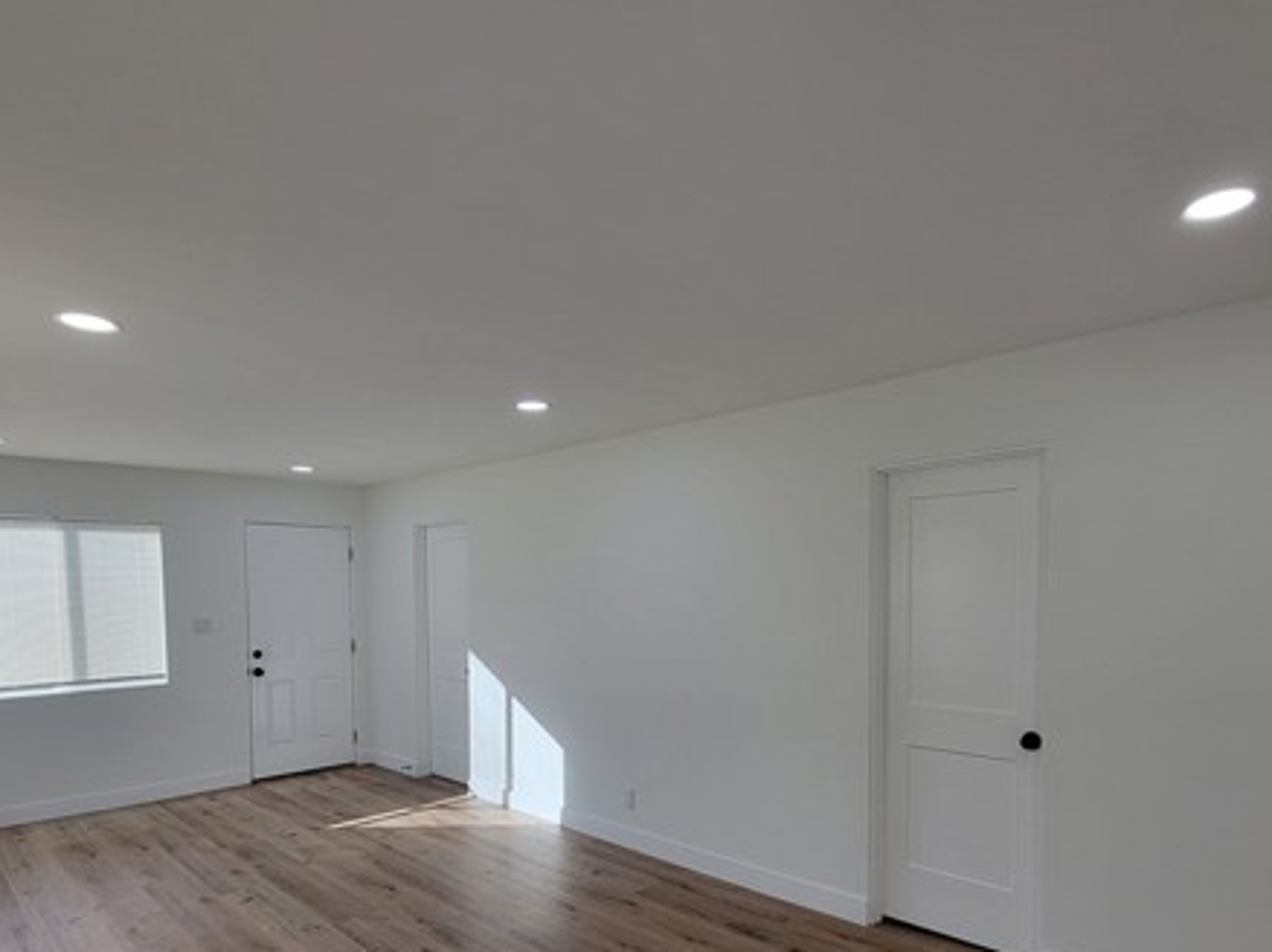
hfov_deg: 84.5
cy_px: 636
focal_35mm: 19
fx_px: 698
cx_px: 691
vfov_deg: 66.7
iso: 64
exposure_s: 1/120
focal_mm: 2.2
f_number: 2.2
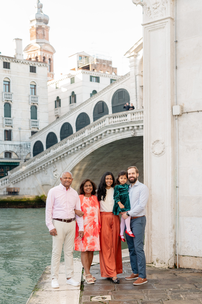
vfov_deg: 39.6
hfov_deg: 27.0
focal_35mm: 50
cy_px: 152
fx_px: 421
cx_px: 101
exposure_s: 1/400
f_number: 3.5
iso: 250
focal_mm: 50
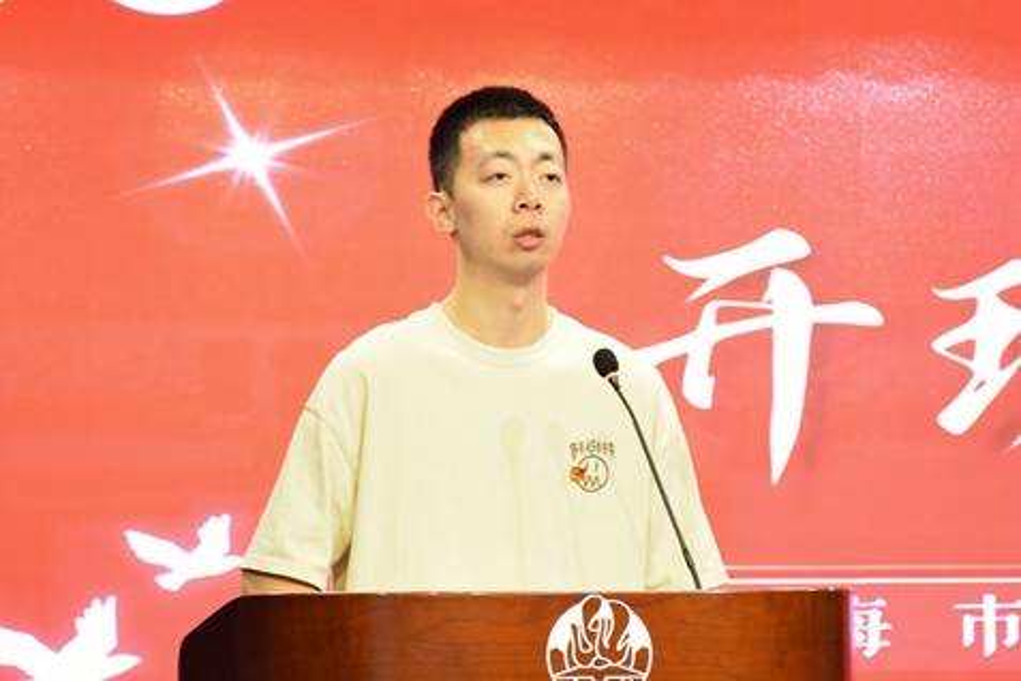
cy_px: 340
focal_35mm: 112
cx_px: 510
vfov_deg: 12.2
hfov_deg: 18.2
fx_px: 3190
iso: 1000
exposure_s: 1/30
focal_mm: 75
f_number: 5
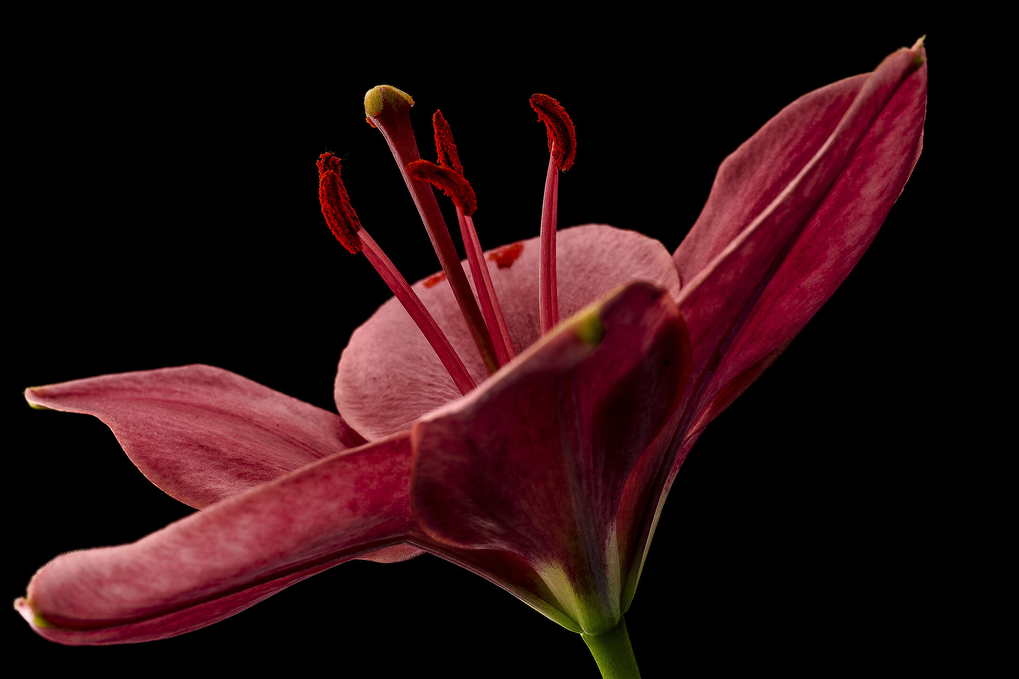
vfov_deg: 17.5
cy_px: 336
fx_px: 2208
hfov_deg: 26.0
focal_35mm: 78
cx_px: 468
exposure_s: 3.2
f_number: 16
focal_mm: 70
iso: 50
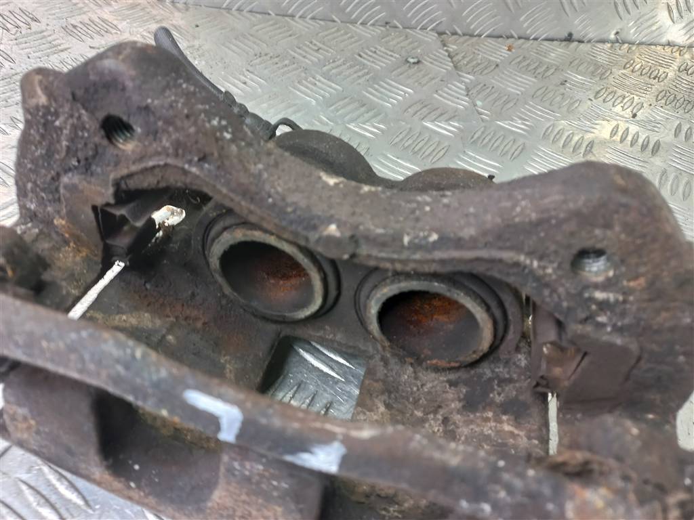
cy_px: 260
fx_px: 501
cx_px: 347
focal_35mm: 25
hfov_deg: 69.4
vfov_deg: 54.9
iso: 125
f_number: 1.8
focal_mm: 4.6
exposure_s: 1/50
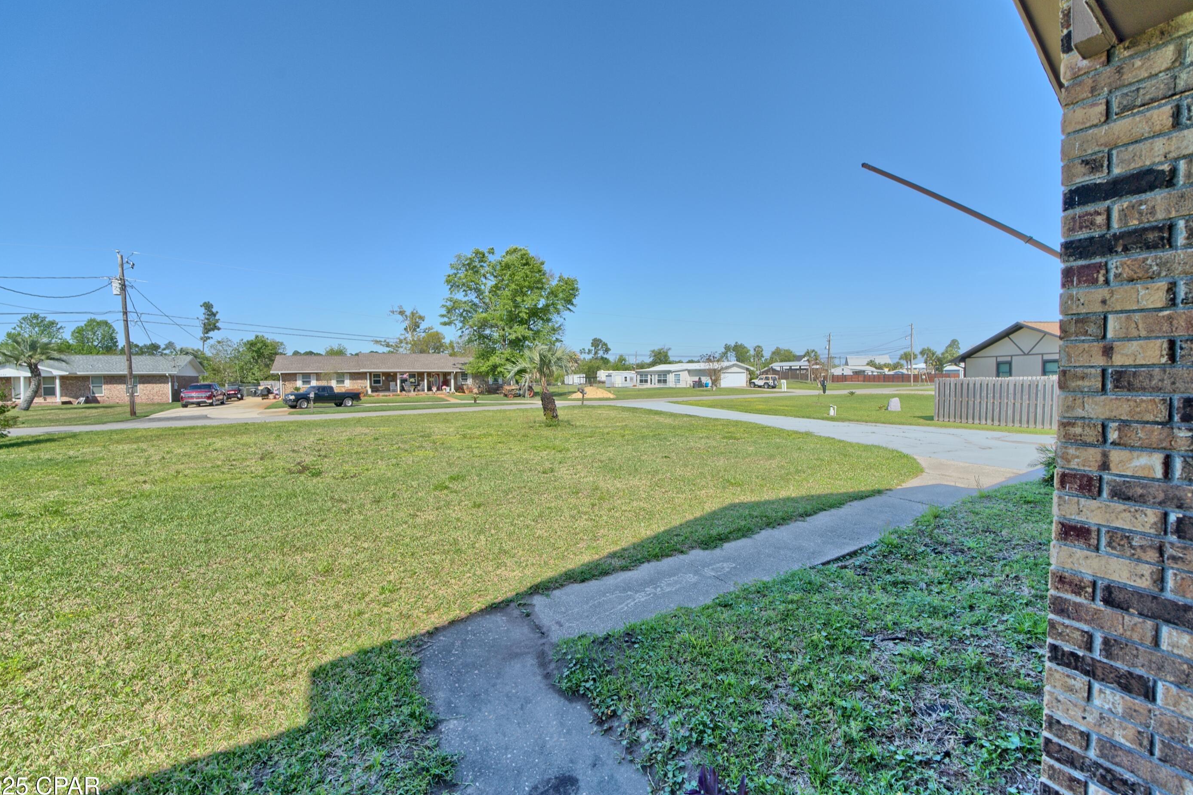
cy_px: 394
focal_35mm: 13
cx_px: 601
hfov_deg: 108.3
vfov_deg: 85.4
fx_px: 431
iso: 100
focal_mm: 12
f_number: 8
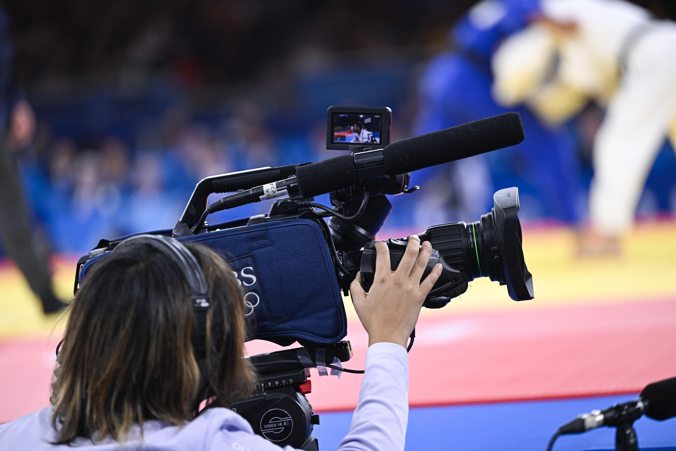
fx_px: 2816
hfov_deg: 13.7
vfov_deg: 9.1
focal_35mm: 150
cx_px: 338
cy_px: 226
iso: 800
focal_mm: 150
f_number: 2.8
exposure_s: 1/800
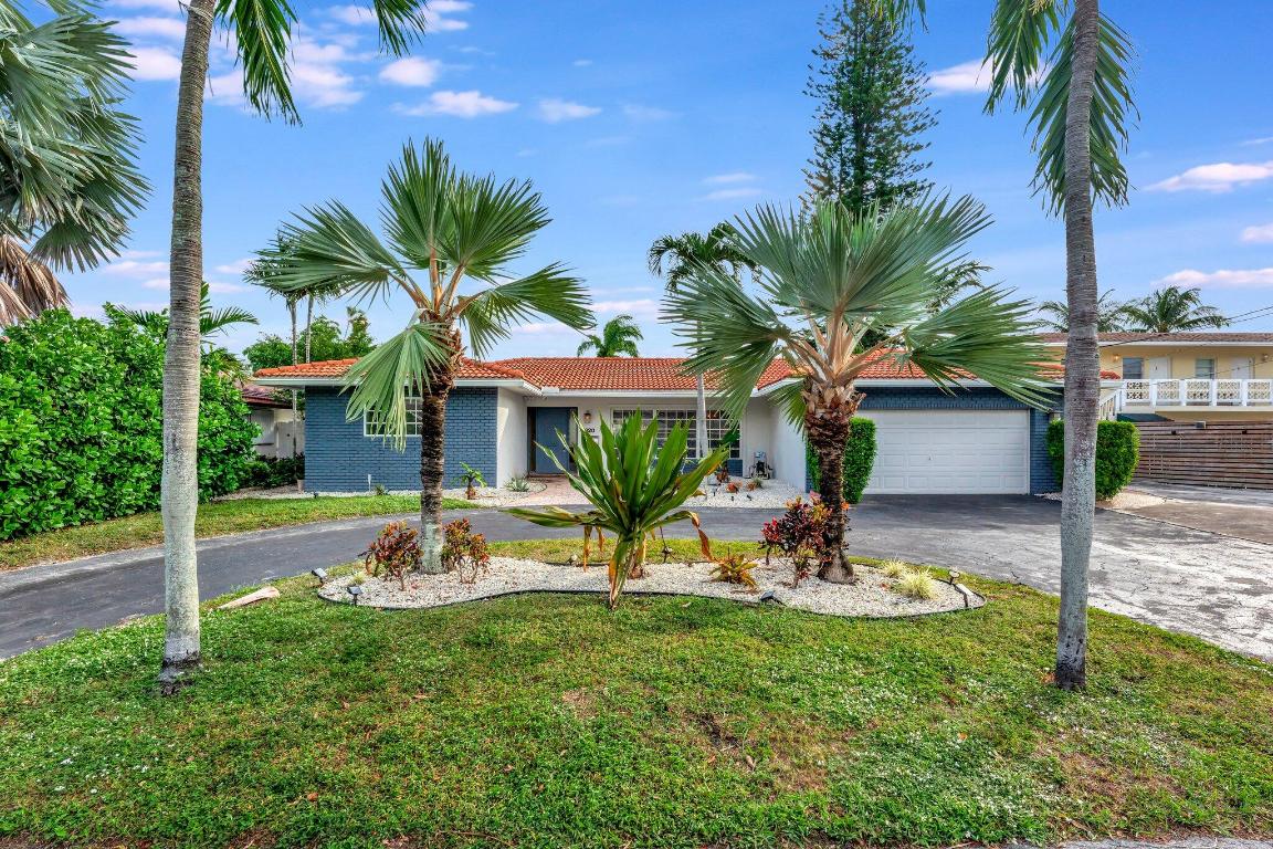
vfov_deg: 71.7
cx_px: 636
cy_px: 424
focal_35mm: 17
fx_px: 587
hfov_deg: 94.6
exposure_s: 1/500
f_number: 9
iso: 400
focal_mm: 16.6
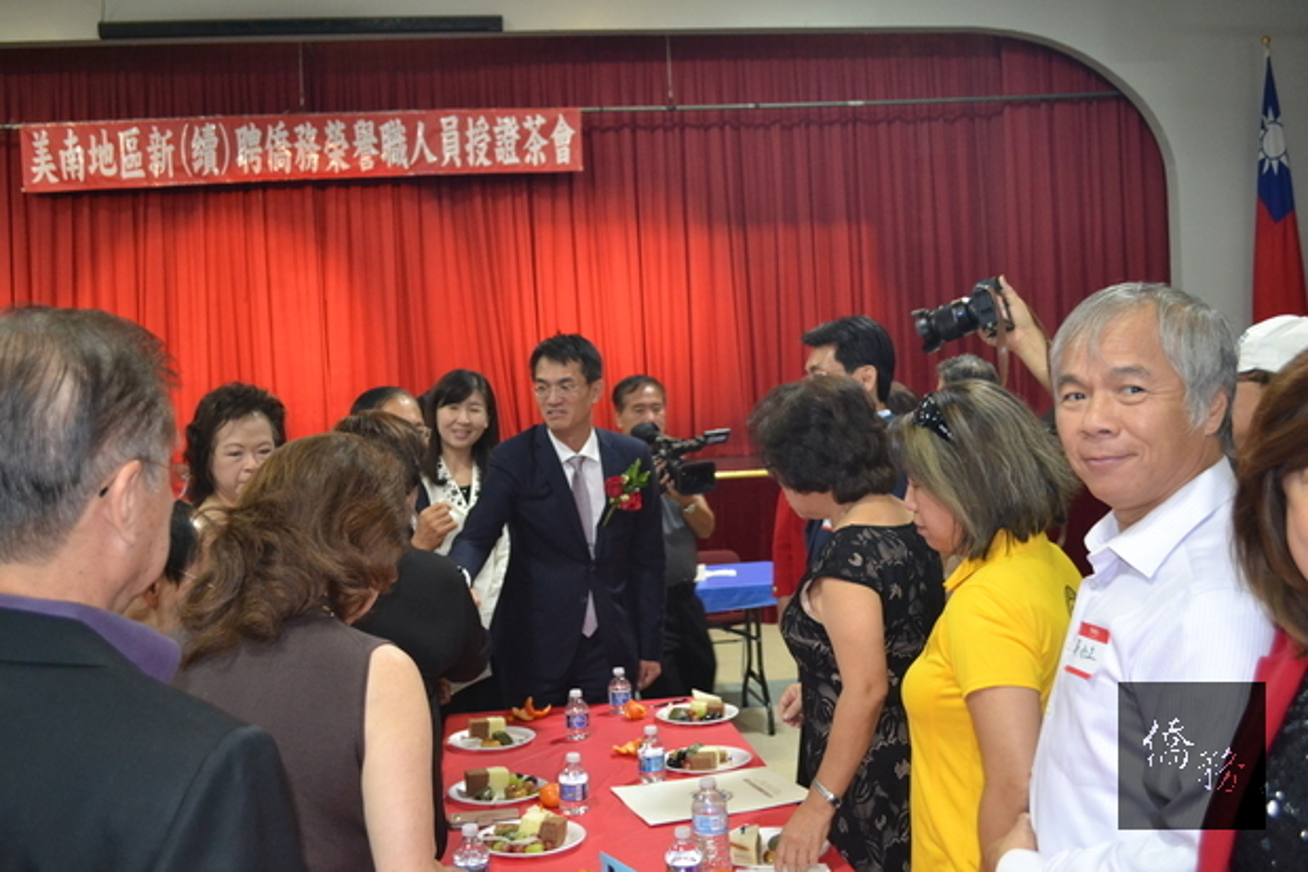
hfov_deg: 53.1
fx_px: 1308
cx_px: 654
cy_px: 436
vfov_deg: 36.9
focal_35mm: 36
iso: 1600
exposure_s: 1/60
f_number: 4
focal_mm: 24
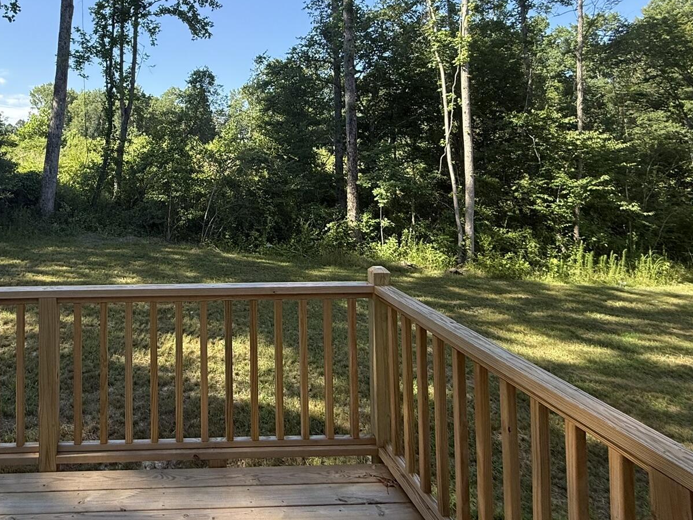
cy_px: 143
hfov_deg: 67.4
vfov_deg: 54.7
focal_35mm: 24
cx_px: 180
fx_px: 480
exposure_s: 1/569
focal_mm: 2.22
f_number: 2.2
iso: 50
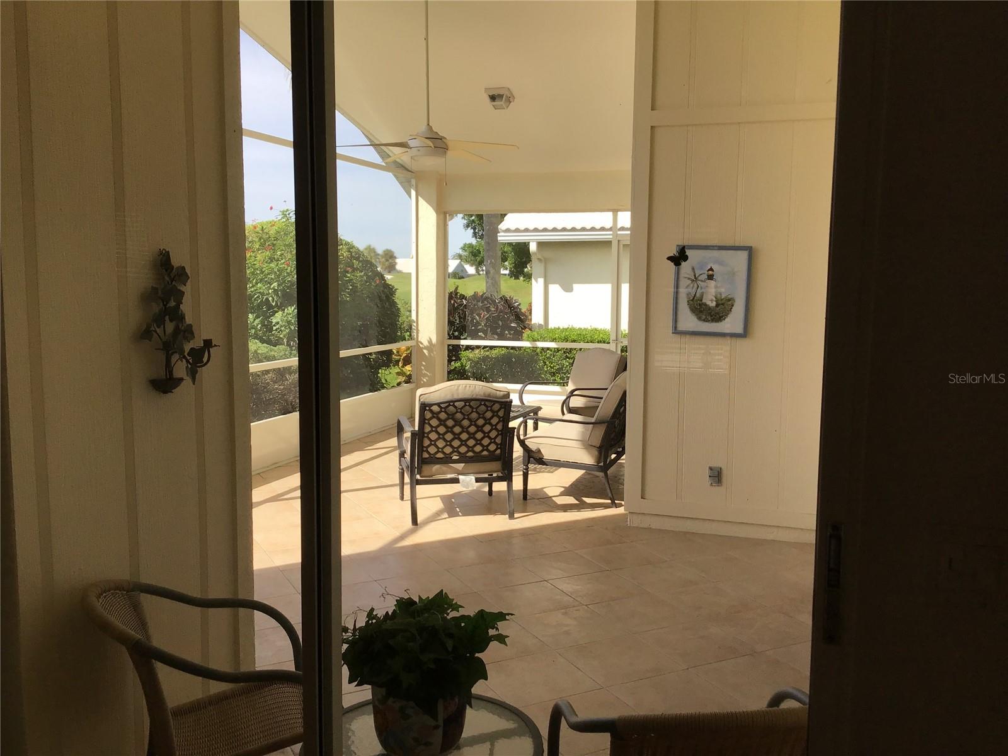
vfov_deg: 45.4
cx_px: 504
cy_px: 378
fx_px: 903
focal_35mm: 31
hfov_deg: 58.4
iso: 25
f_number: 2.4
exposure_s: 1/401
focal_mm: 3.3
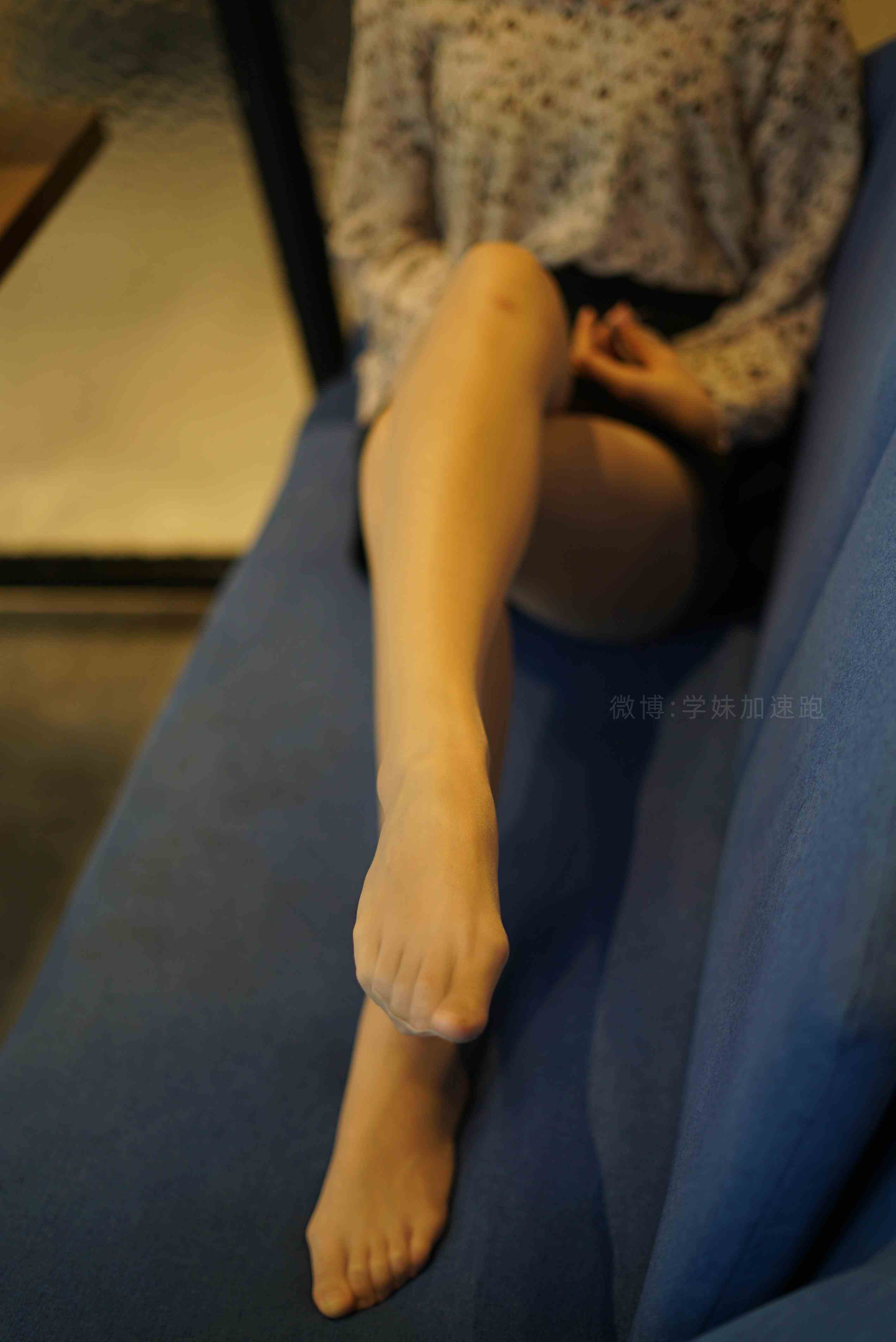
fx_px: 1864
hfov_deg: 27.0
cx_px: 448
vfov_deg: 39.6
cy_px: 671
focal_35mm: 50
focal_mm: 50
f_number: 1.8
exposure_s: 1/125
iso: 200
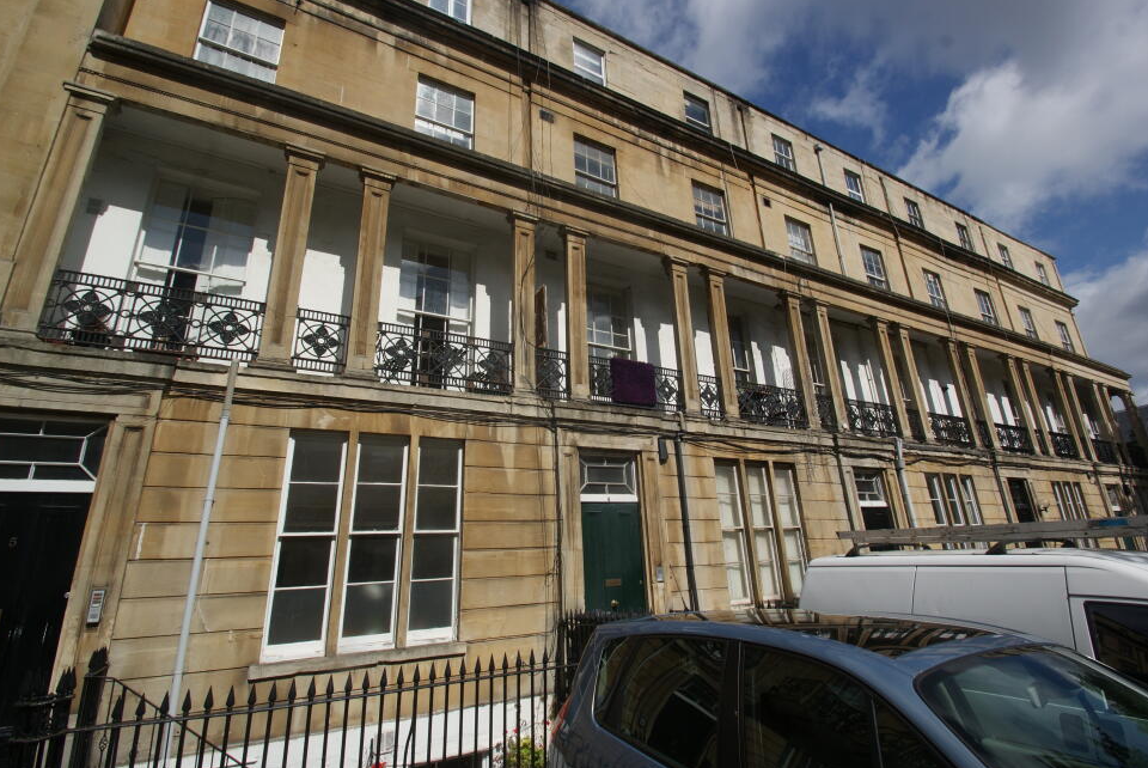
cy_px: 377
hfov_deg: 96.7
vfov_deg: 73.9
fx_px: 511
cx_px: 582
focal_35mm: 16
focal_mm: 10
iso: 100
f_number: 10
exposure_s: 1/320
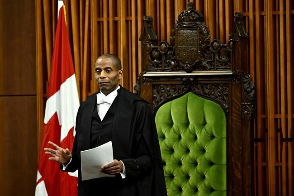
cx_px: 147
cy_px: 98
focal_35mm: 300
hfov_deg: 6.9
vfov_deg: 4.6
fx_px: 2449
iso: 2500
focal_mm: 300
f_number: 2.8
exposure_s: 1/320
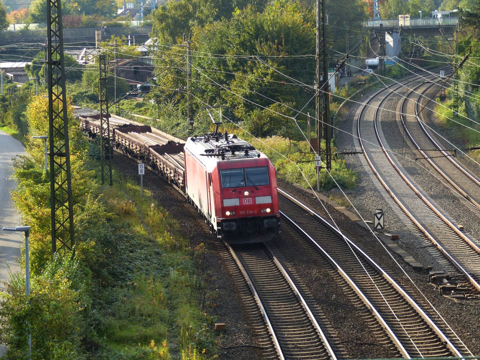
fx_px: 1872
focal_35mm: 135
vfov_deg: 11.0
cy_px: 180
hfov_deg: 14.6
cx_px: 240
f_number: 2.8
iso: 160
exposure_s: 1/500
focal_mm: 24.3
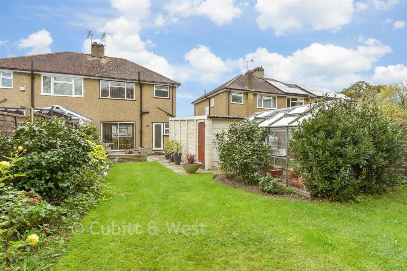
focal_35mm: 17
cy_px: 136
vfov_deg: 70.5
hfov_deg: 93.3
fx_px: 192
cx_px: 204
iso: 160
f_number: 8
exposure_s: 1/60
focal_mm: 11.5
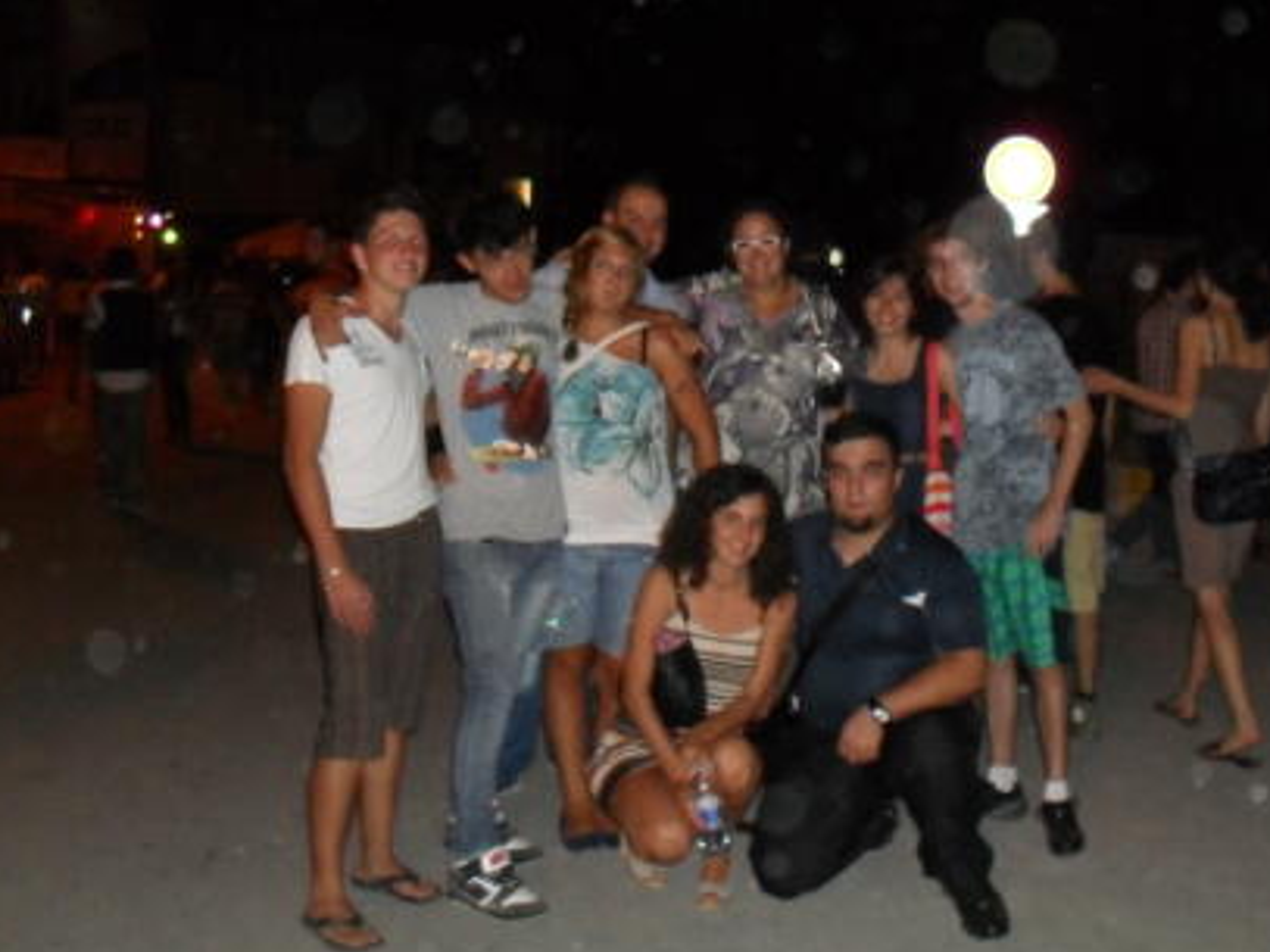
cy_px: 429
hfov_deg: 43.7
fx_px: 1577
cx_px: 749
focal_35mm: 43
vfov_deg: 33.6
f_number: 3.2
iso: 320
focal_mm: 6.3
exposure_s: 1/45
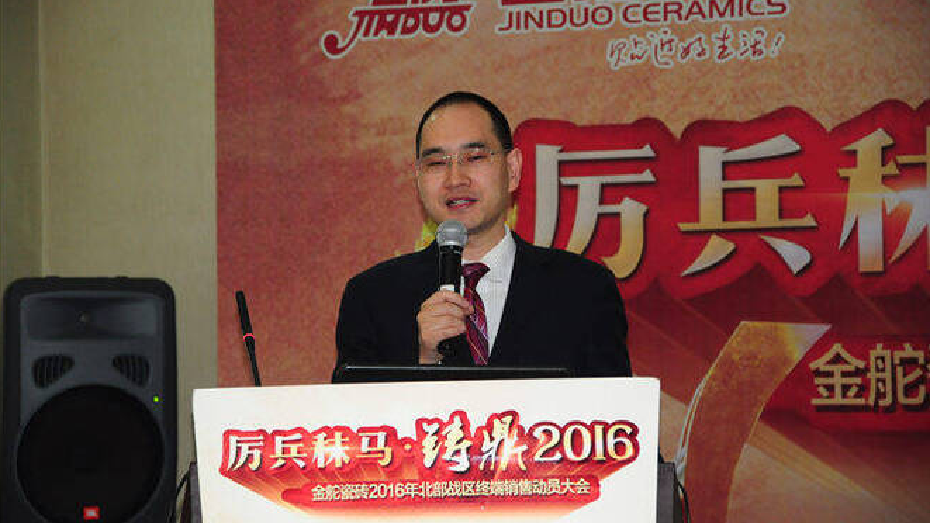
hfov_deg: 13.9
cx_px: 464
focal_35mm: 155
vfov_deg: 7.8
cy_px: 250
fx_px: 3823
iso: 800
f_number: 5.6
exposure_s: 1/60
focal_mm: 98
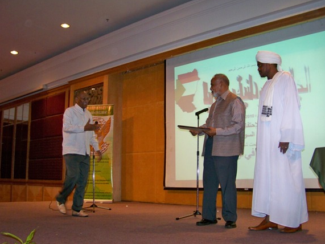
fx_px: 347
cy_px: 133
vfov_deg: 38.6
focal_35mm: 37
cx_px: 163
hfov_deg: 50.1
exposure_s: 1/30
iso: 200
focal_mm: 5.85
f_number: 2.8
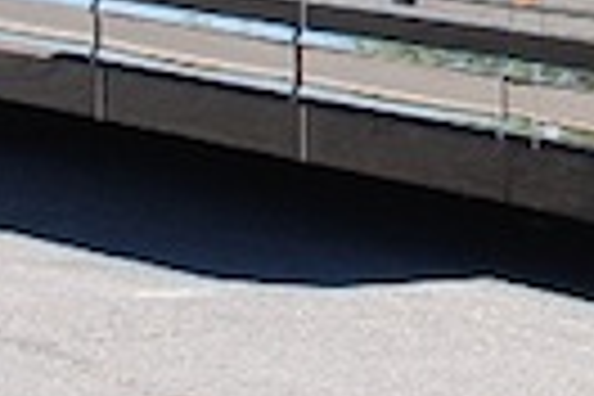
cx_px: 1364
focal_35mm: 282
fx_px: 4653
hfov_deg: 6.9
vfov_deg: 4.8
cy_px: -430
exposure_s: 1/125
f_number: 5.6
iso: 100
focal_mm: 31
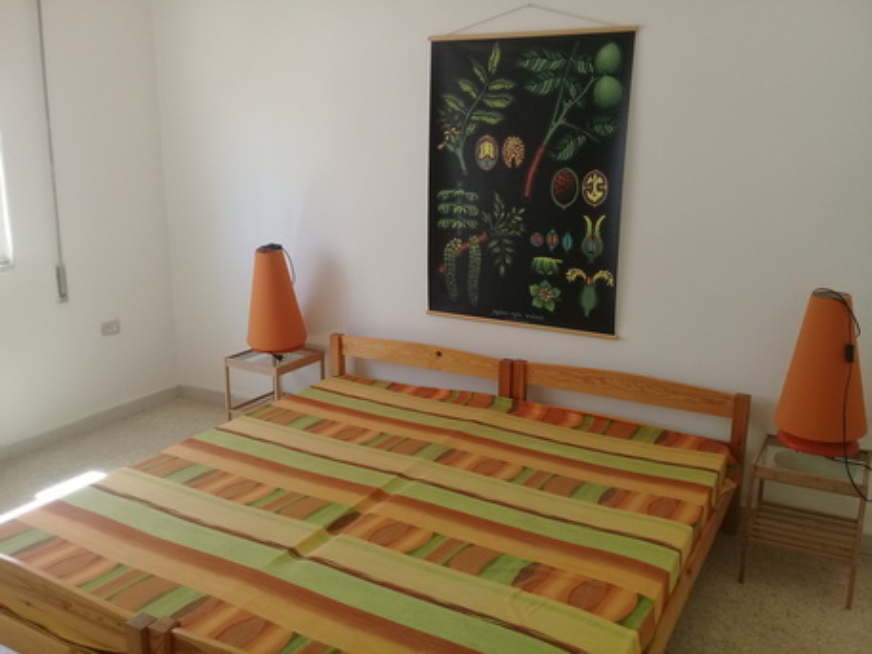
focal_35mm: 31
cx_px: 436
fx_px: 781
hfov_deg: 58.3
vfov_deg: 45.5
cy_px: 327
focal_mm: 3.3
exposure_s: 1/100
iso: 64
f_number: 2.2
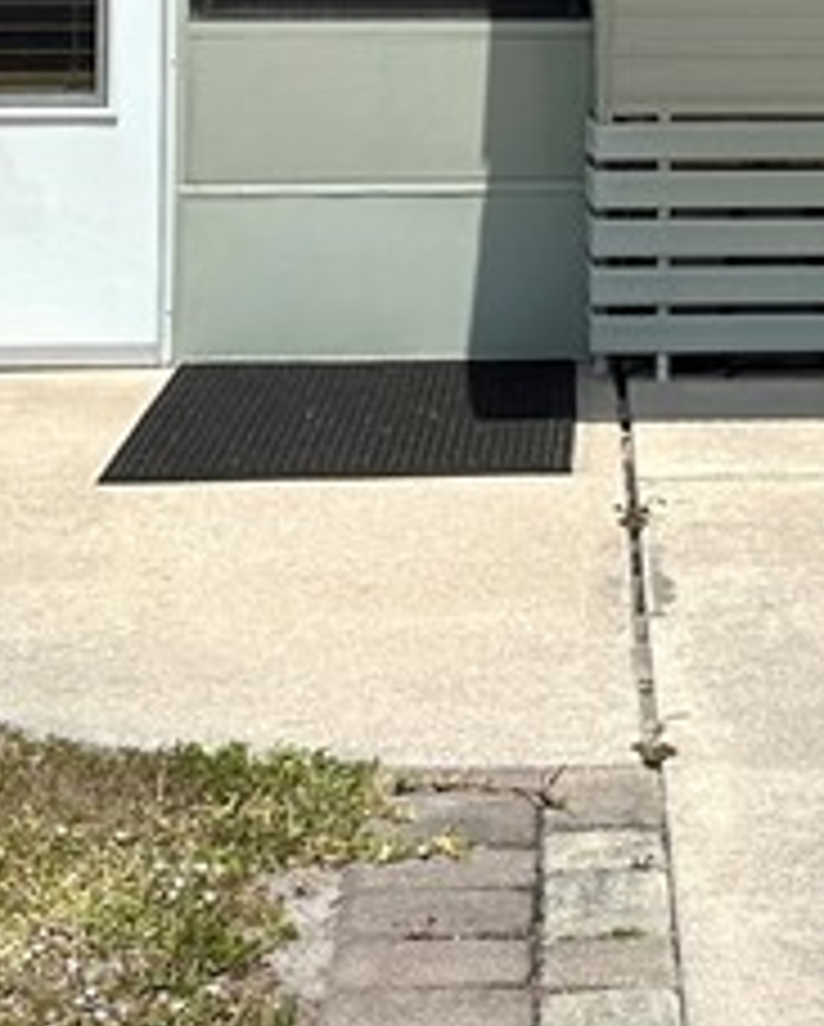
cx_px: 819
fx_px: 3194
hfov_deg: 14.5
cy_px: -266
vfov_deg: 17.3
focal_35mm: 105
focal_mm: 6.86
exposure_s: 1/9709
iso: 80
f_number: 1.78
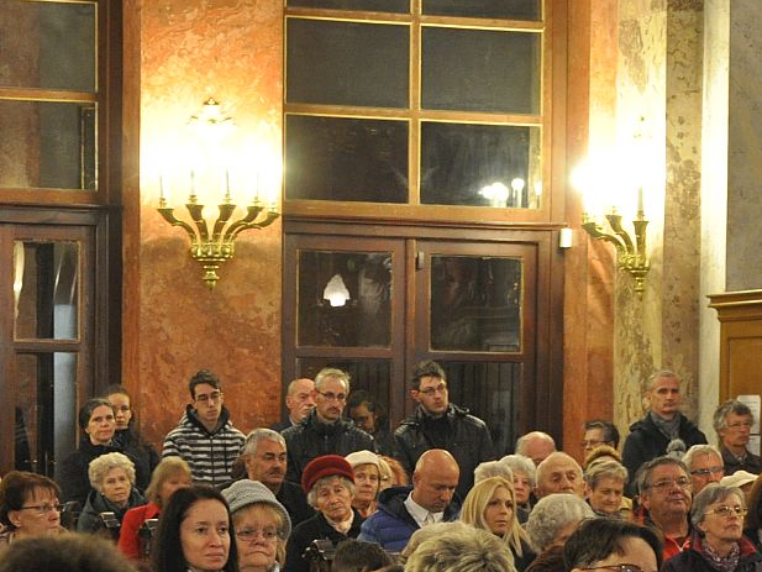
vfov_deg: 8.8
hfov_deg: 11.7
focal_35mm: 168
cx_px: 538
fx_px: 3699
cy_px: 549
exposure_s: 1/13
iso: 800
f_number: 6.3
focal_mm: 40
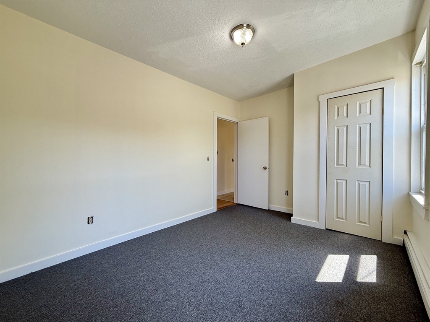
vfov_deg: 85.7
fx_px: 174
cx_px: 215
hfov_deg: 102.1
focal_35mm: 14
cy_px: 161
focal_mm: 2.22
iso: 125
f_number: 2.2
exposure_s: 1/120
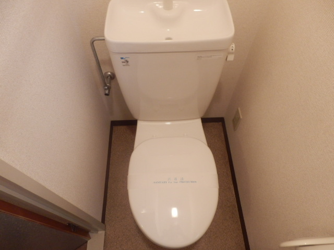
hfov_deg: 71.6
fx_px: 232
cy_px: 125
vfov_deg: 56.8
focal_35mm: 24
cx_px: 167
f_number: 3
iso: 320
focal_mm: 4.2
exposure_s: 1/30
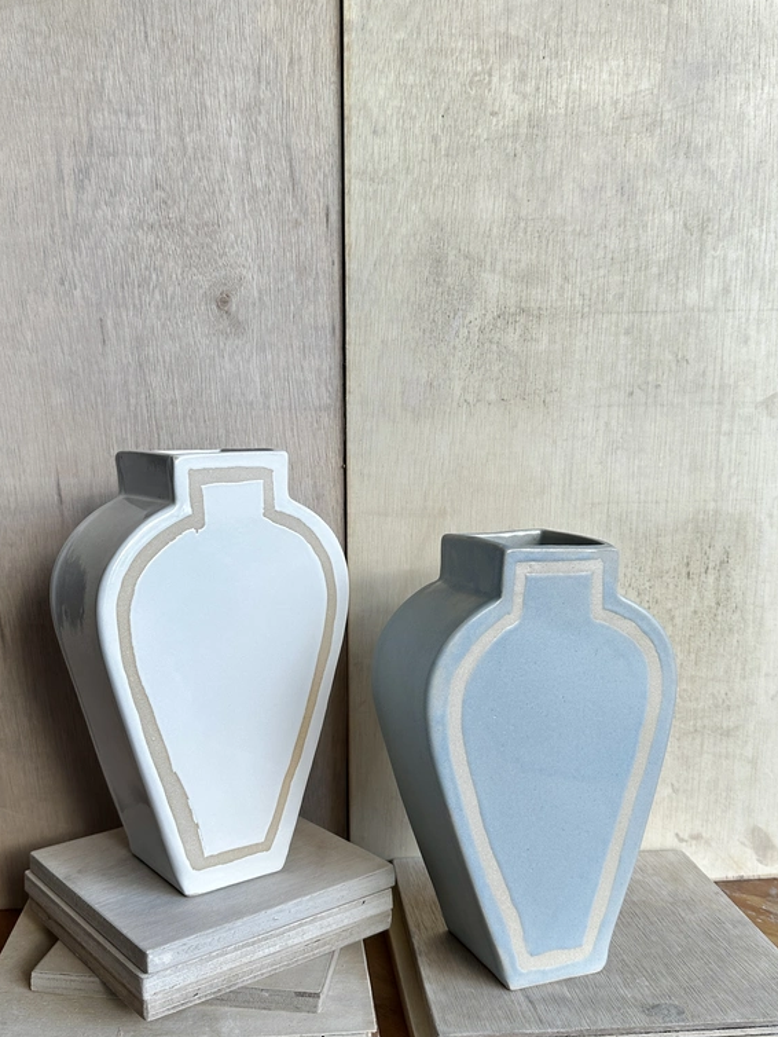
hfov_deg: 49.6
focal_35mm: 28
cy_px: 510
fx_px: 839
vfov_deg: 63.4
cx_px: 340
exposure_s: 1/364
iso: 80
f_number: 1.78
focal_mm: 6.86
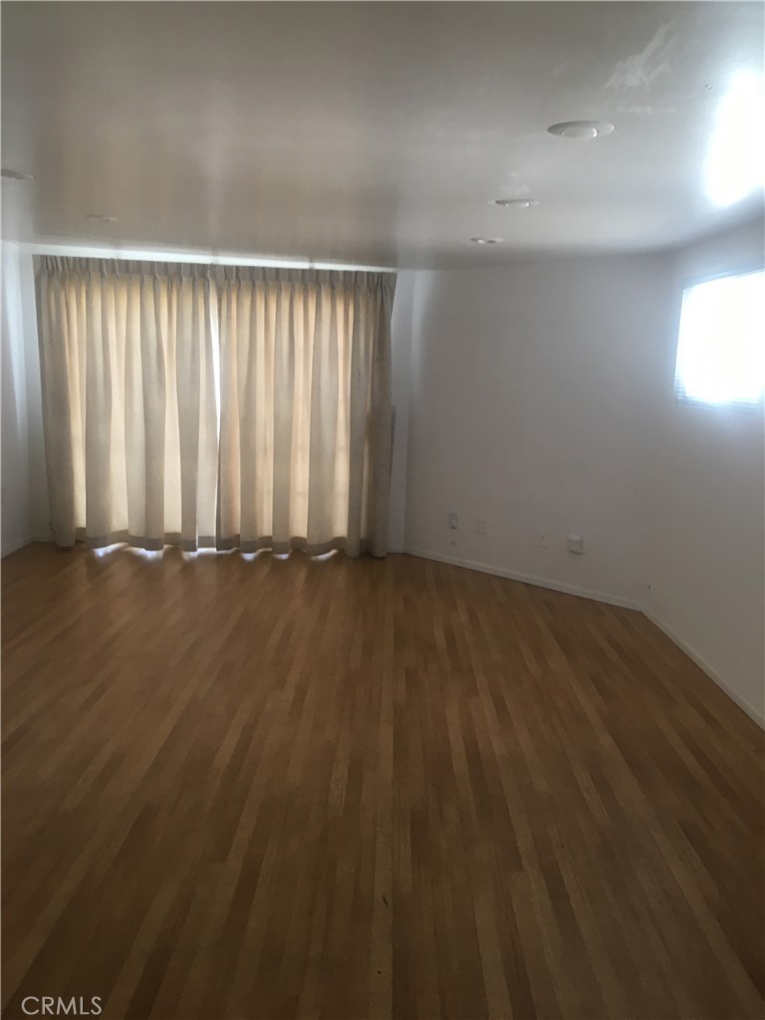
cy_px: 510
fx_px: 855
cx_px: 382
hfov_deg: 48.2
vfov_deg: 61.7
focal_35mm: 29
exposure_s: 1/30
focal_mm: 4.15
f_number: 2.2
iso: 50
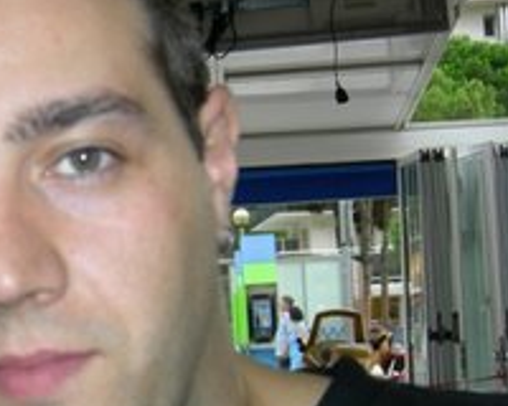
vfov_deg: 17.8
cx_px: 5
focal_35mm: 86
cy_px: 249
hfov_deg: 21.5
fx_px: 1293
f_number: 2.9
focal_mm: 9.1
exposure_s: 1/60.1
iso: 64
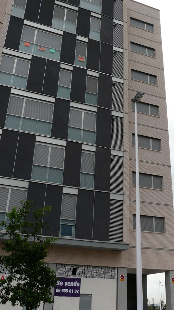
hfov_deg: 30.2
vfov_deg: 51.6
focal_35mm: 39
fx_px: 320
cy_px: 154
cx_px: 117
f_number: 4.5
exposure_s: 1/200
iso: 100
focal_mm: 5.7
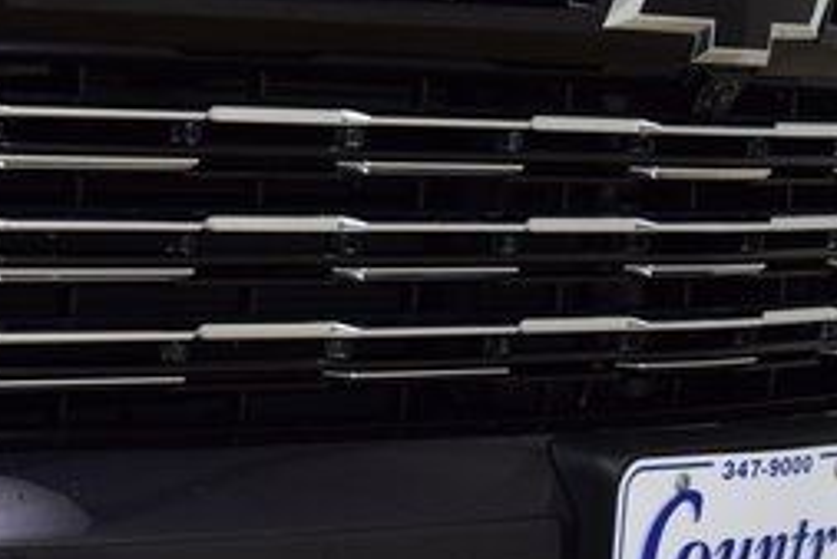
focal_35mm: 144
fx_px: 3350
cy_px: 571
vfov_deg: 9.5
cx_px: 159
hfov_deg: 14.2
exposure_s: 1/20
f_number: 6.3
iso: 400
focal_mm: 38
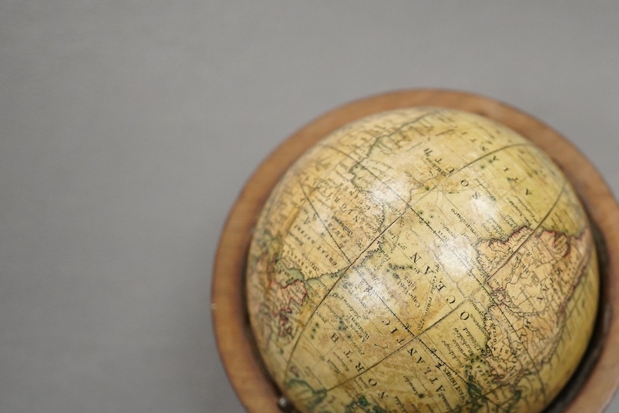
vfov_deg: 21.5
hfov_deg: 31.6
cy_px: 281
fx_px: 1083
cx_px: 424
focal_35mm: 63
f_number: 3.5
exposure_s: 1/500
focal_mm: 30
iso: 2500
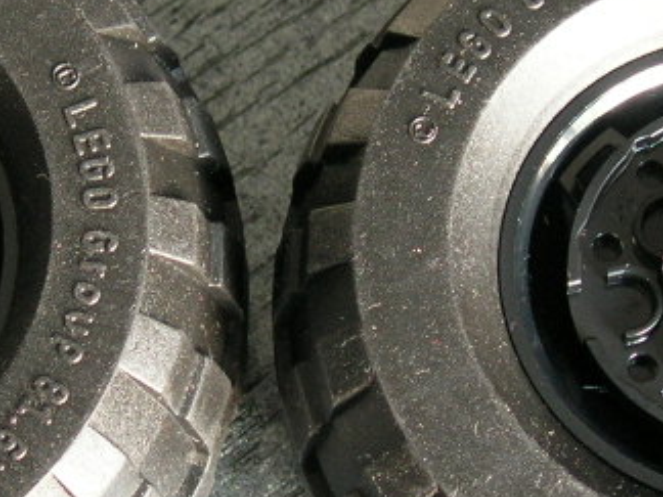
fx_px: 3084
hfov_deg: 12.3
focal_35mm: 161
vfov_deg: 9.2
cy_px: 245
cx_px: 278
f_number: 3.2
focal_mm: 10.6
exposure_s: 1/3.5
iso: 120
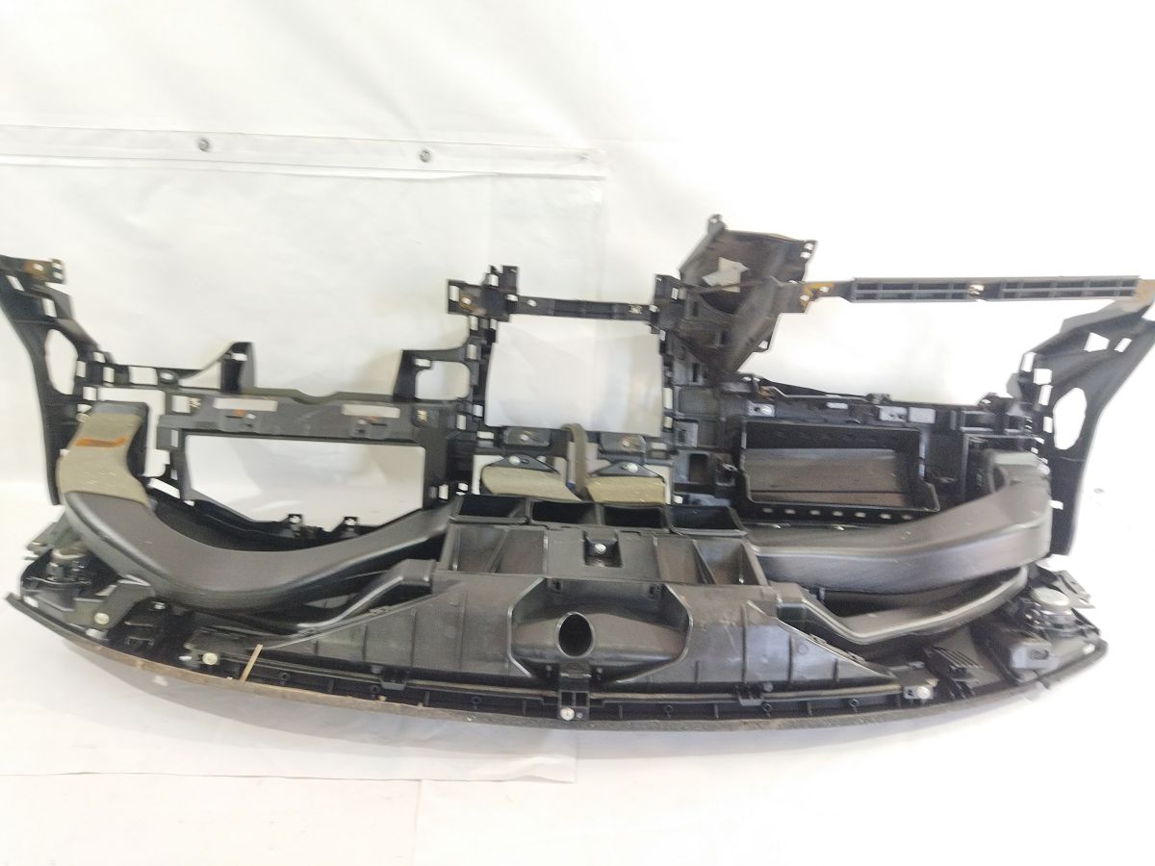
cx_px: 578
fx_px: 901
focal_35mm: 27
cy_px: 433
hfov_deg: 65.3
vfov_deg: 51.4
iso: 179
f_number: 1.79
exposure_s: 1/25
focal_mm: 4.71
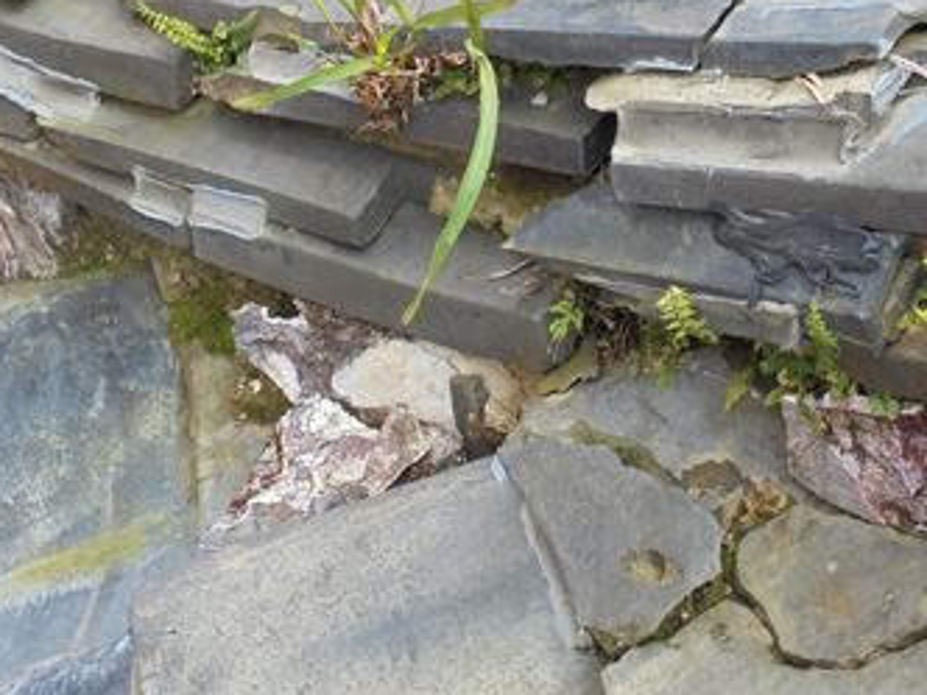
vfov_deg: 17.7
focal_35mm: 83
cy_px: 257
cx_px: 436
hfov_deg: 23.6
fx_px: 2223
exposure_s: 1/40
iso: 100
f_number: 4.5
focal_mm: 7.8
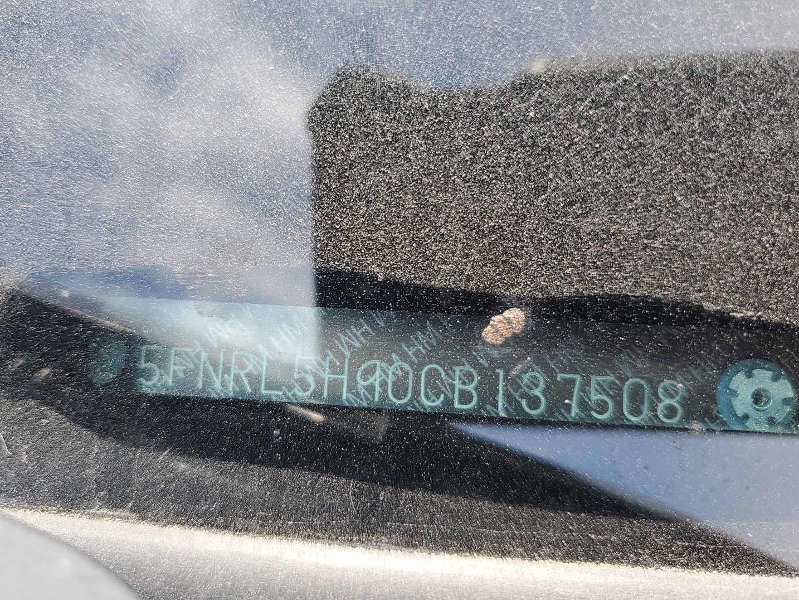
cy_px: 283
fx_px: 669
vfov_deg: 48.2
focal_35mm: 29
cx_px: 369
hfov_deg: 61.6
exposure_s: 1/208
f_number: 1.5
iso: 50
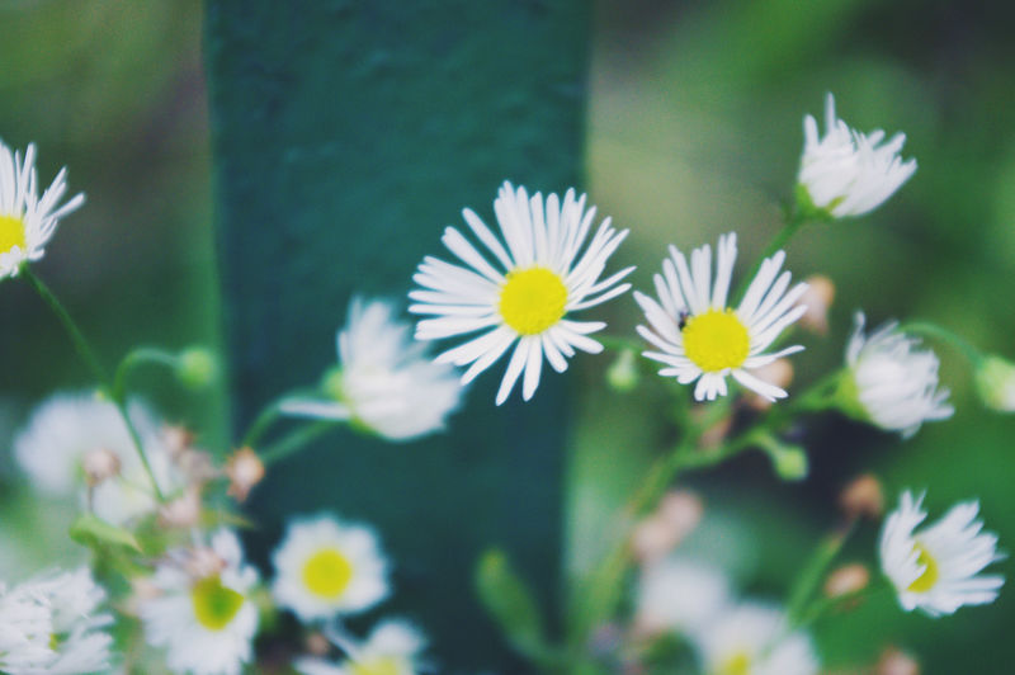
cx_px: 508
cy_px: 338
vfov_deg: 16.6
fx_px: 2310
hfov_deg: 24.8
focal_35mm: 82
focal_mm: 55
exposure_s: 1/100
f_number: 7.1
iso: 800
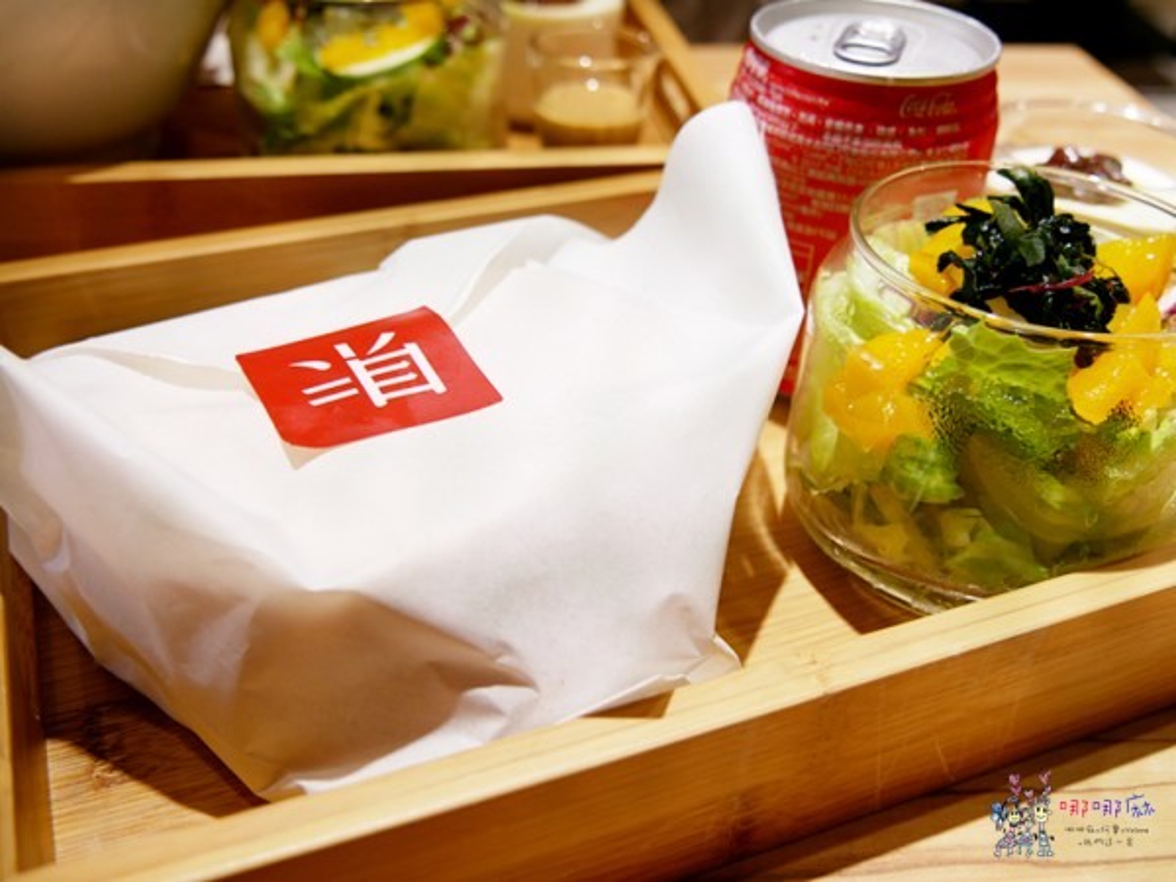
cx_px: 588
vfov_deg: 37.7
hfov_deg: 49.0
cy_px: 441
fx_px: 1291
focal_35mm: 38
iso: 200
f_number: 3.8
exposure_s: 1/50
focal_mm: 19
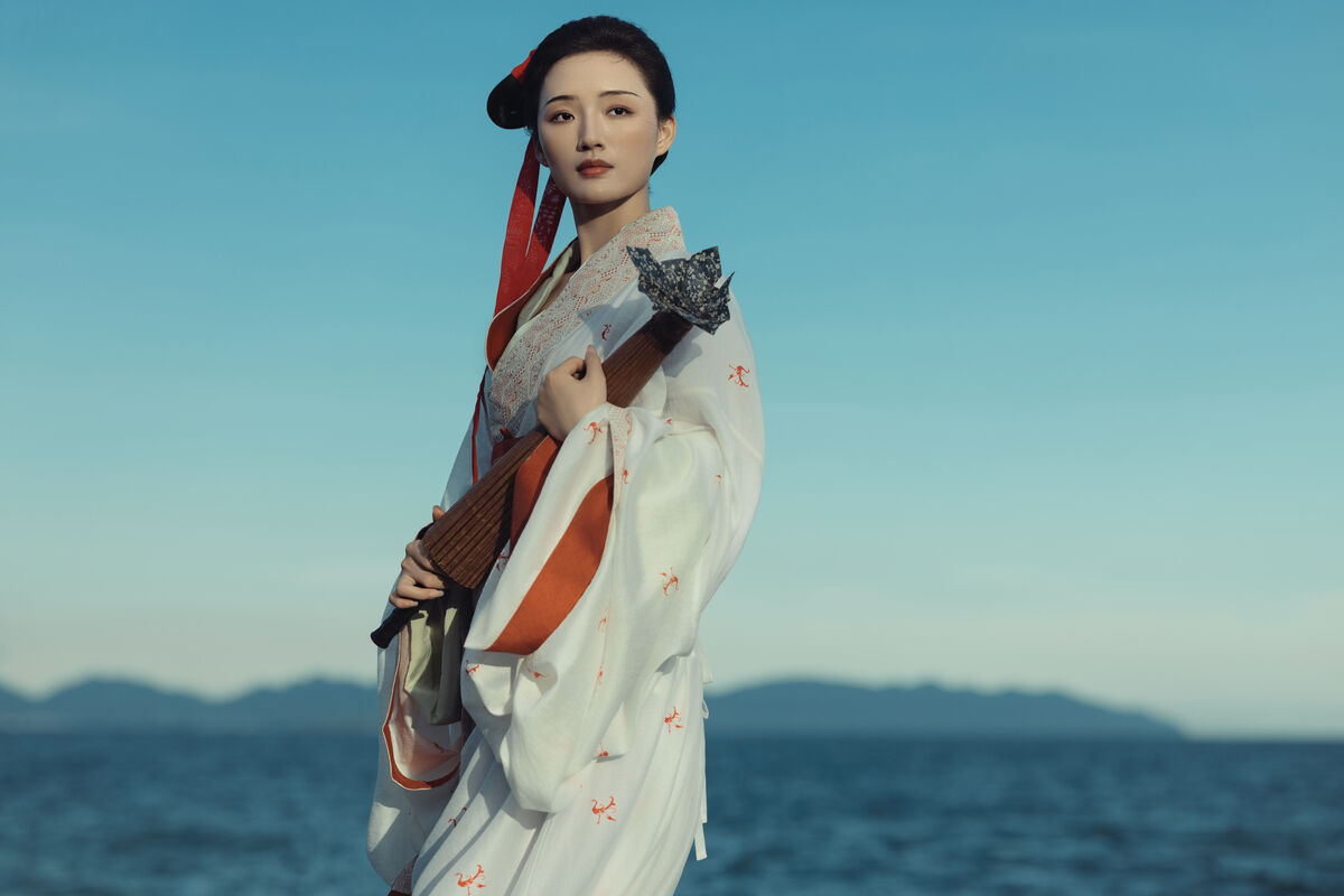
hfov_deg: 24.2
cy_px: 448
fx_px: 3136
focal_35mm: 84
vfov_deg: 16.3
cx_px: 672
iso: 100
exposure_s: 1/1600
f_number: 2.8
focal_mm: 85
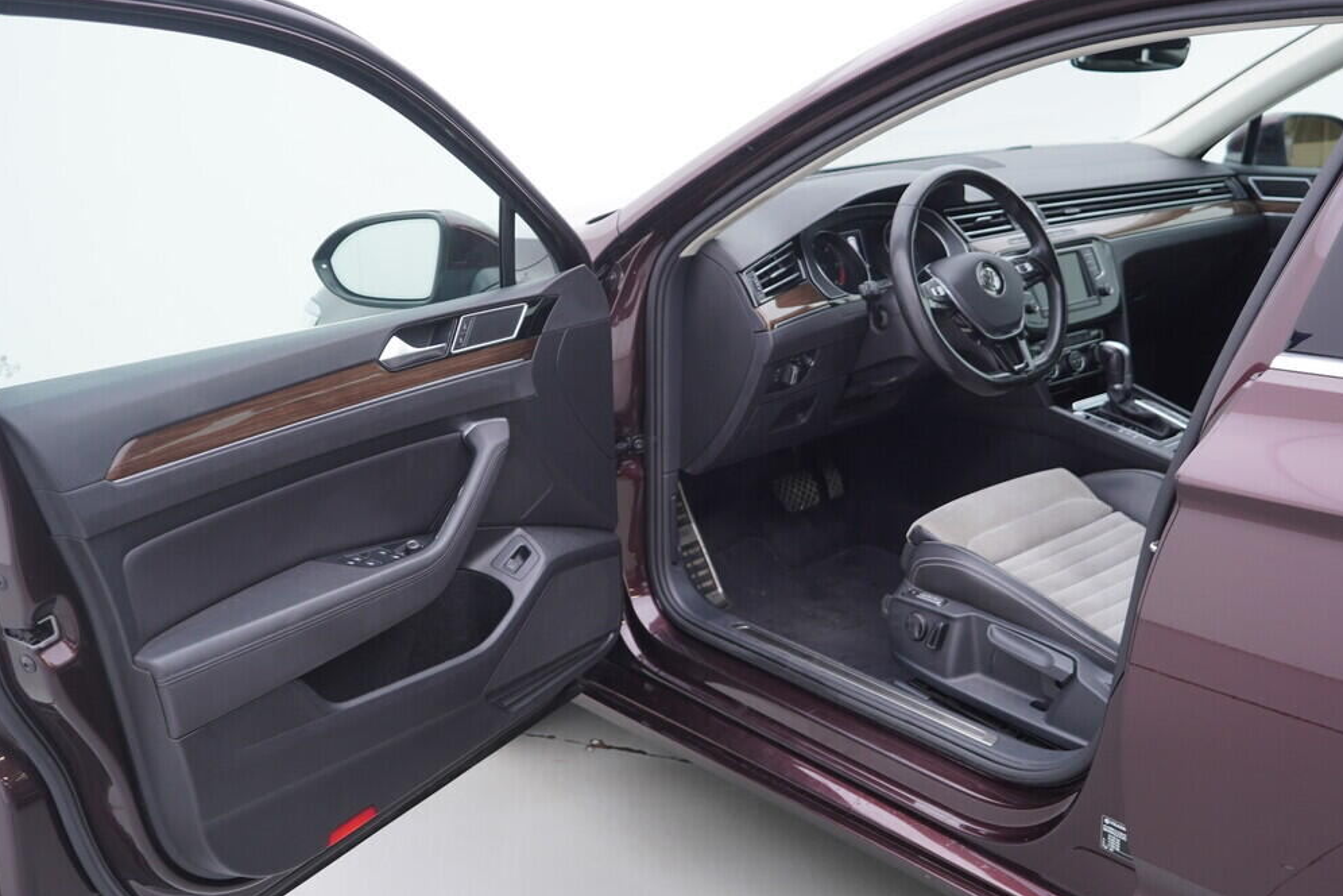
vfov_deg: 35.9
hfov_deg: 51.9
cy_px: 443
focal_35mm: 37
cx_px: 682
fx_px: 1380
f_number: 3.2
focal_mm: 24
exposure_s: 1/40
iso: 125
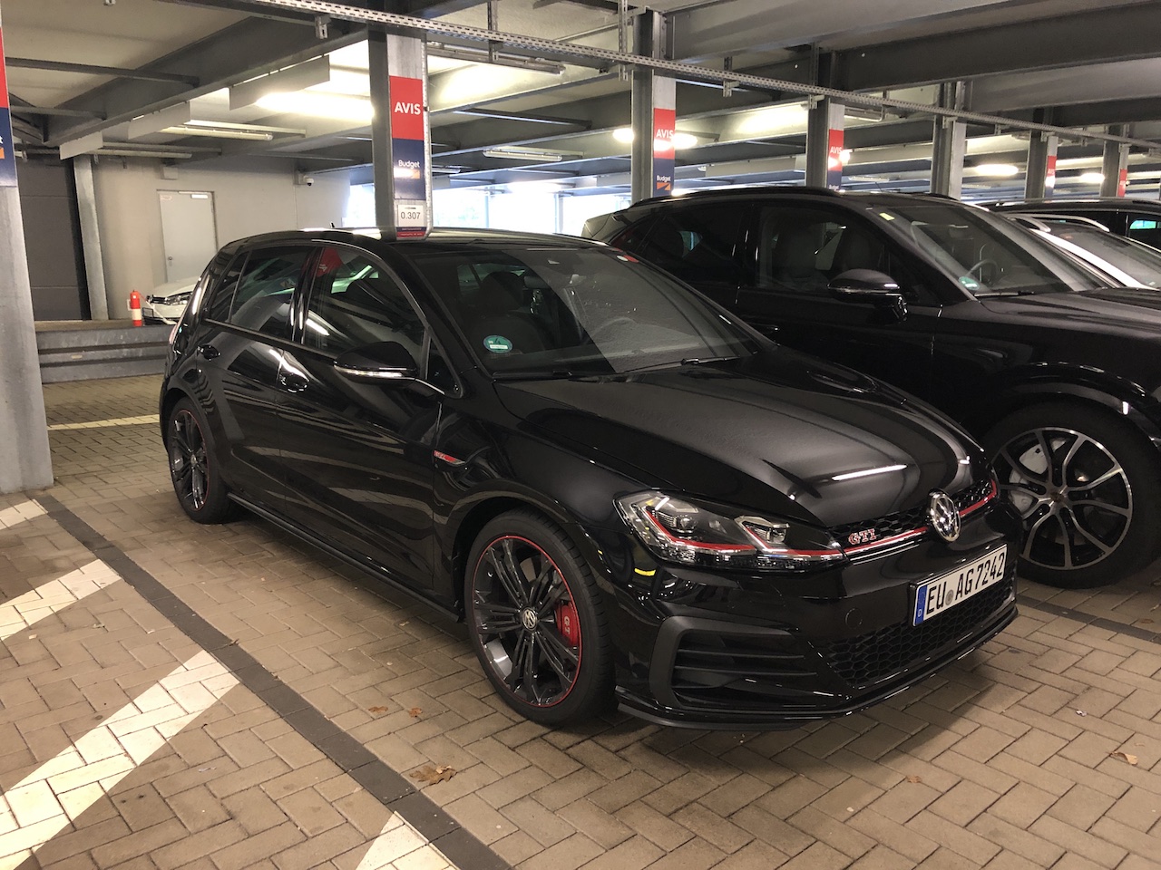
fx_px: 939
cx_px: 580
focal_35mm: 28
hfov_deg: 63.4
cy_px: 435
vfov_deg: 49.7
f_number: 1.8
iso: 80
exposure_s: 1/6
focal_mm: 4
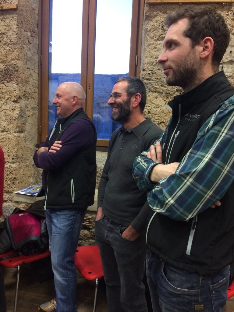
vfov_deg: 61.7
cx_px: 117
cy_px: 156
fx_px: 261
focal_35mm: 29
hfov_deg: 48.2
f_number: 2.2
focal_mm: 4.15
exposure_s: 1/33
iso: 320
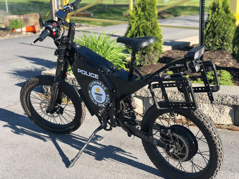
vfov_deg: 28.0
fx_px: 359
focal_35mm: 52
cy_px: 90
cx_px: 120
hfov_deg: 36.8
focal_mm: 6
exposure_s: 1/262
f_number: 2.4
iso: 16
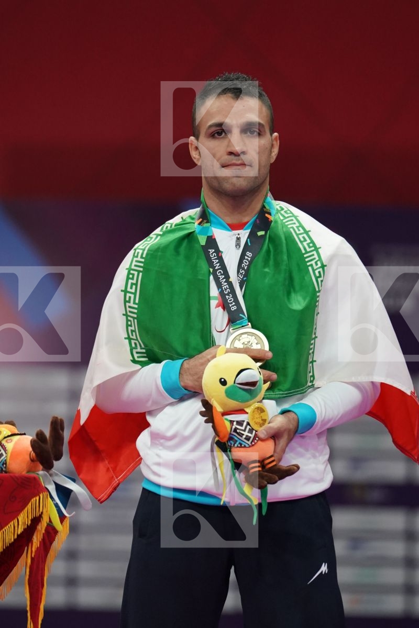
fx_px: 7332
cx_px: 210
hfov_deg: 3.3
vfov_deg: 4.9
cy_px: 314
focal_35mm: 420
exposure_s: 1/500
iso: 2000
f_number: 4
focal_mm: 280
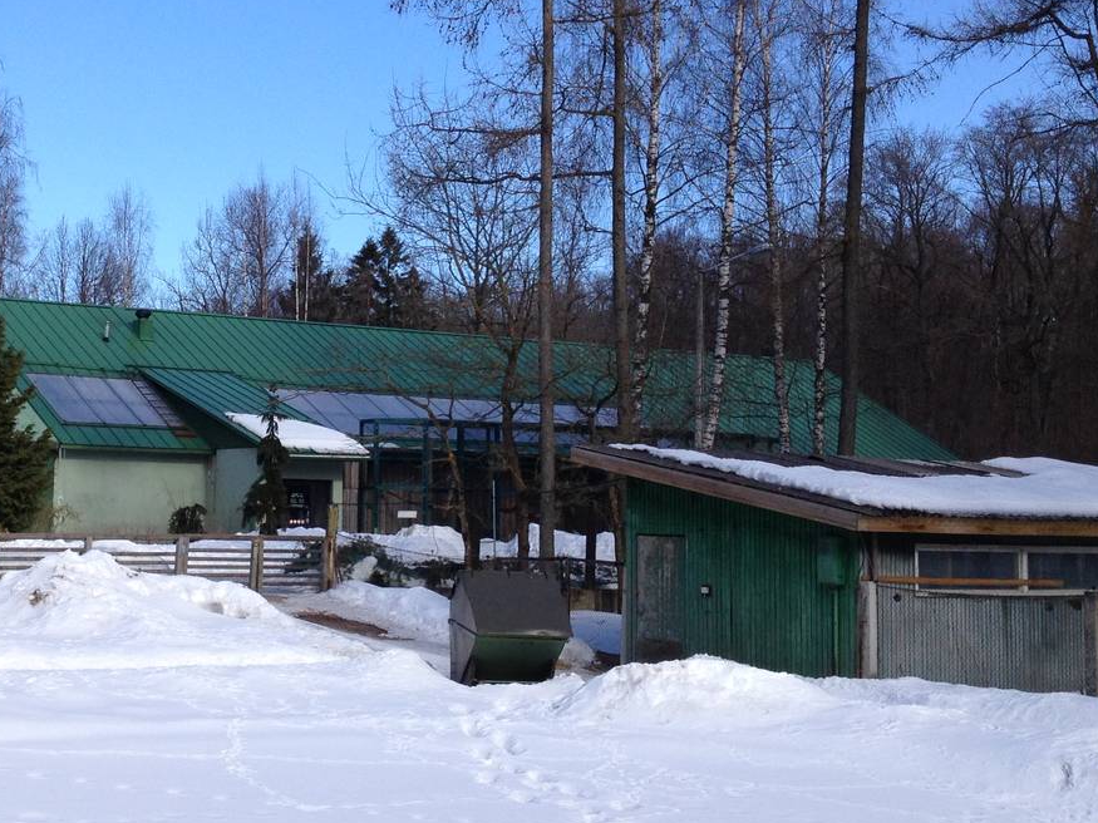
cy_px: 317
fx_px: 2030
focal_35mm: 64
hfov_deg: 29.7
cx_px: 247
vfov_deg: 22.9
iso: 50
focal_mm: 4.28
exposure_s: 1/1727
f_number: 2.4
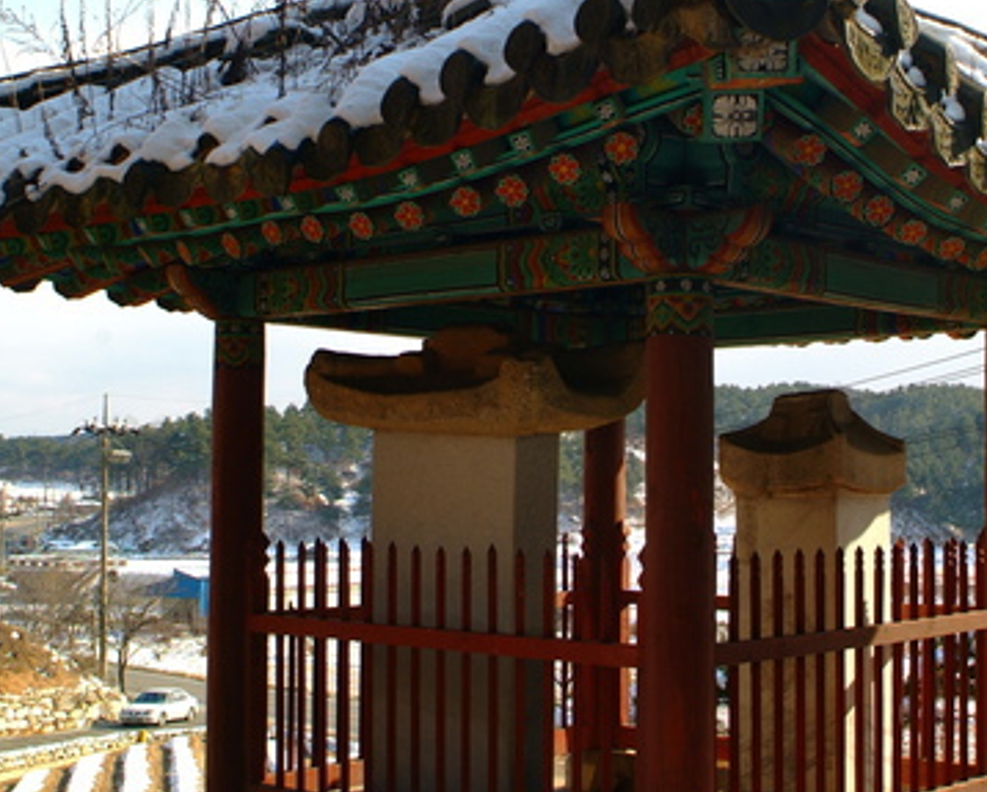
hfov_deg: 33.9
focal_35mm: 55
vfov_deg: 27.6
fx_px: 1608
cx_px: 641
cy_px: 386
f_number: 6.7
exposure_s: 1/180
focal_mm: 20
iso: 100
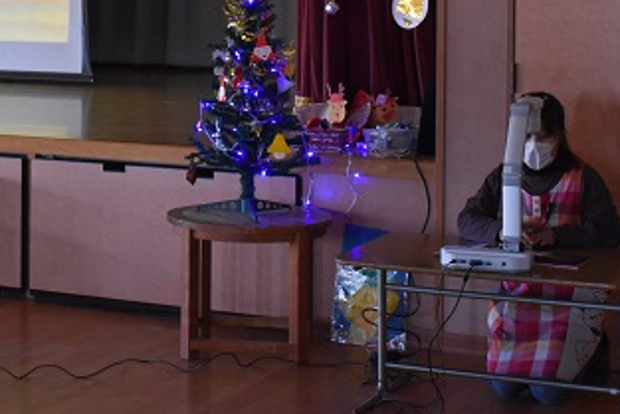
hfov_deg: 21.1
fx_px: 1637
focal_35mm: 95
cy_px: 1
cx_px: 83
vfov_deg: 14.2
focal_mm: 31
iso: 2500
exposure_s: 1/60
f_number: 4.2
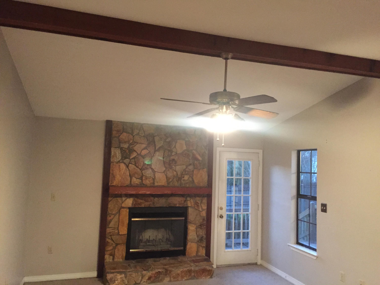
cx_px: 190
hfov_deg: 61.7
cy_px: 142
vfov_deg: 48.2
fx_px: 318
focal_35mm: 29
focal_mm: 4.15
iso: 400
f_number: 2.2
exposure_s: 1/15
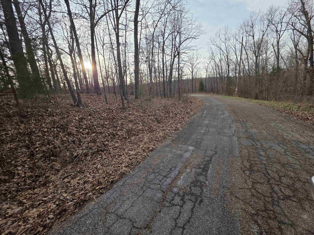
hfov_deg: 106.2
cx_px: 157
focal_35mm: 13
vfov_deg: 89.9
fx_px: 118
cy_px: 118
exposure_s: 1/483
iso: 40
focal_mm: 2.2
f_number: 1.9
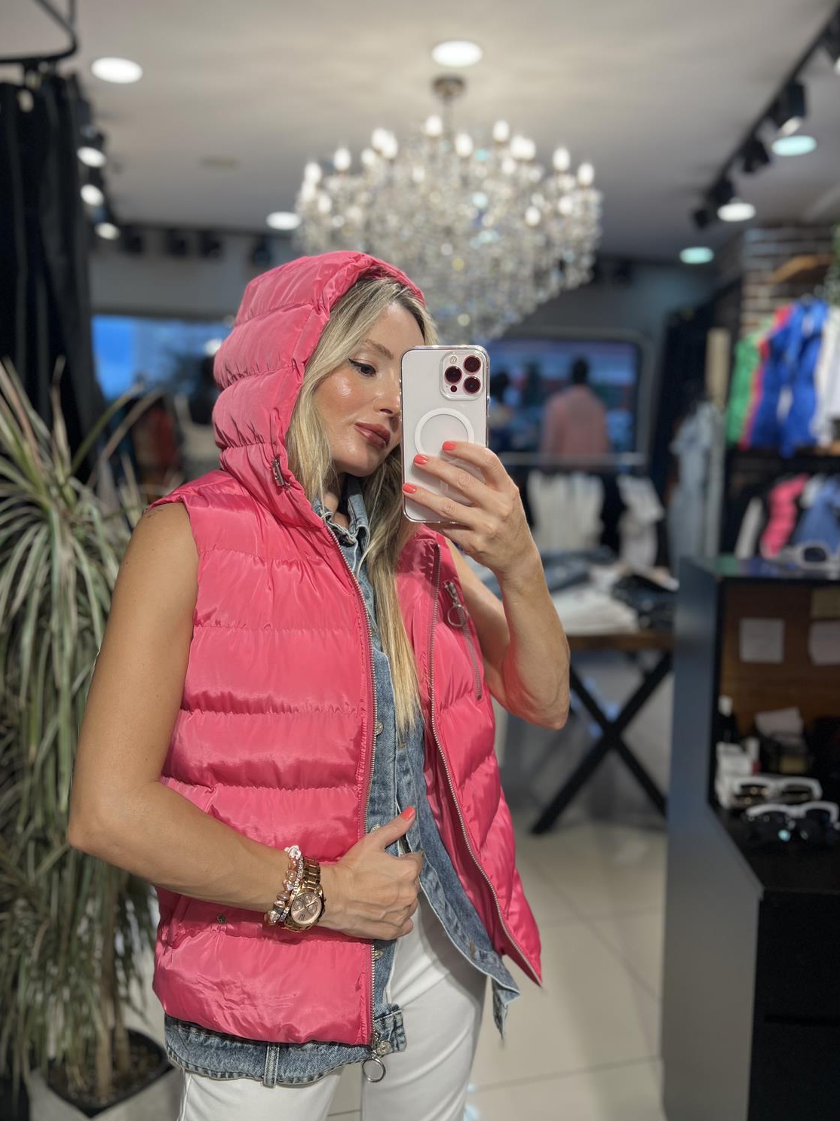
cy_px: 555
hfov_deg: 49.7
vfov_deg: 63.5
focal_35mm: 28
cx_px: 391
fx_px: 906
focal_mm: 5.7
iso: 40
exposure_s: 1/192
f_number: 1.5
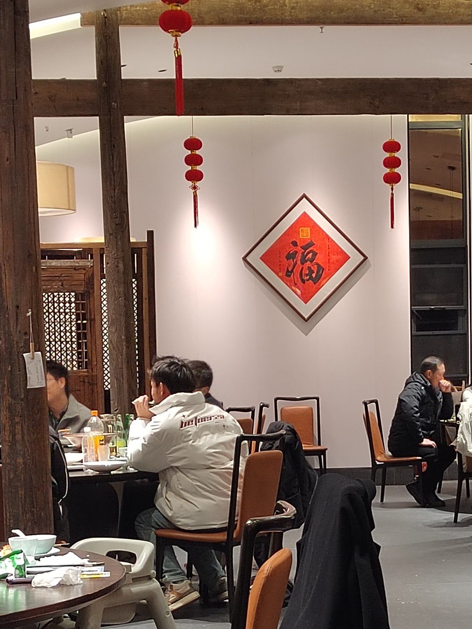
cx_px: 363
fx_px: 1436
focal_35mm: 79
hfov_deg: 18.5
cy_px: 522
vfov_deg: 24.2
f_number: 1.9
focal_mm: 5.52
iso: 1088
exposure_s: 1/50
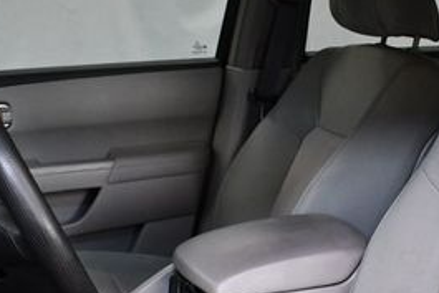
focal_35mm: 87
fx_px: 1061
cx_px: 321
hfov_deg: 23.2
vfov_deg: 15.5
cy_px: 283
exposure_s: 1/125
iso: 1100
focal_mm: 18
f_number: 3.5
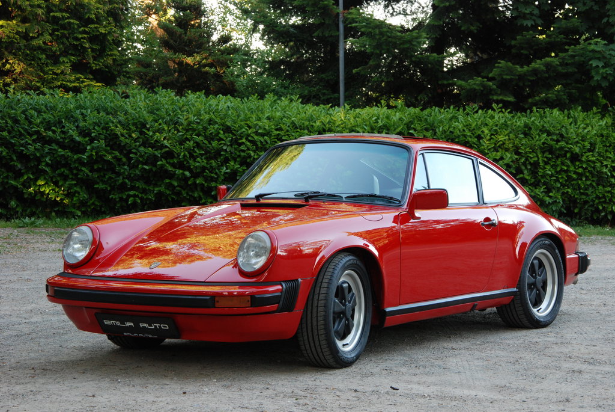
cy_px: 206
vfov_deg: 15.7
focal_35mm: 87
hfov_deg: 23.4
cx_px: 308
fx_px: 1488
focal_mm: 58
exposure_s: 1/20
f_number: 11
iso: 400
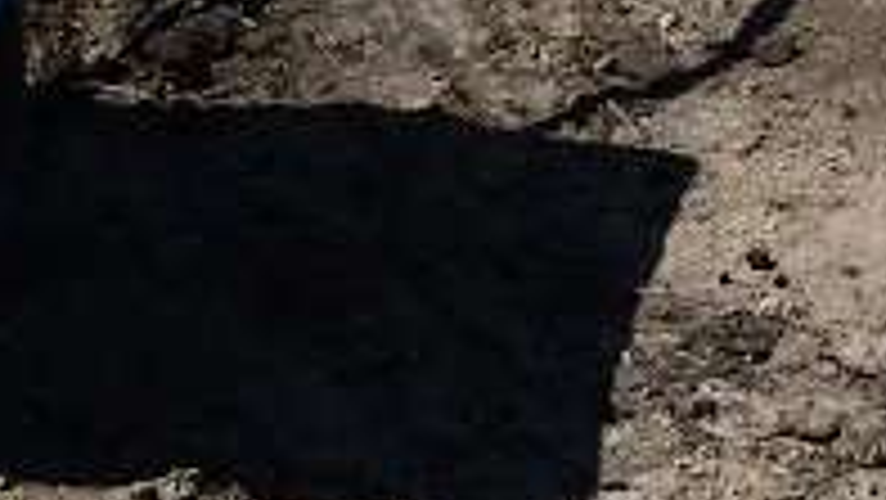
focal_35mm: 175
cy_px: -851
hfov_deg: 11.7
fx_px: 4113
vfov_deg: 6.5
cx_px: 1408
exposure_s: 1/1000
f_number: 16
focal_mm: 22
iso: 640
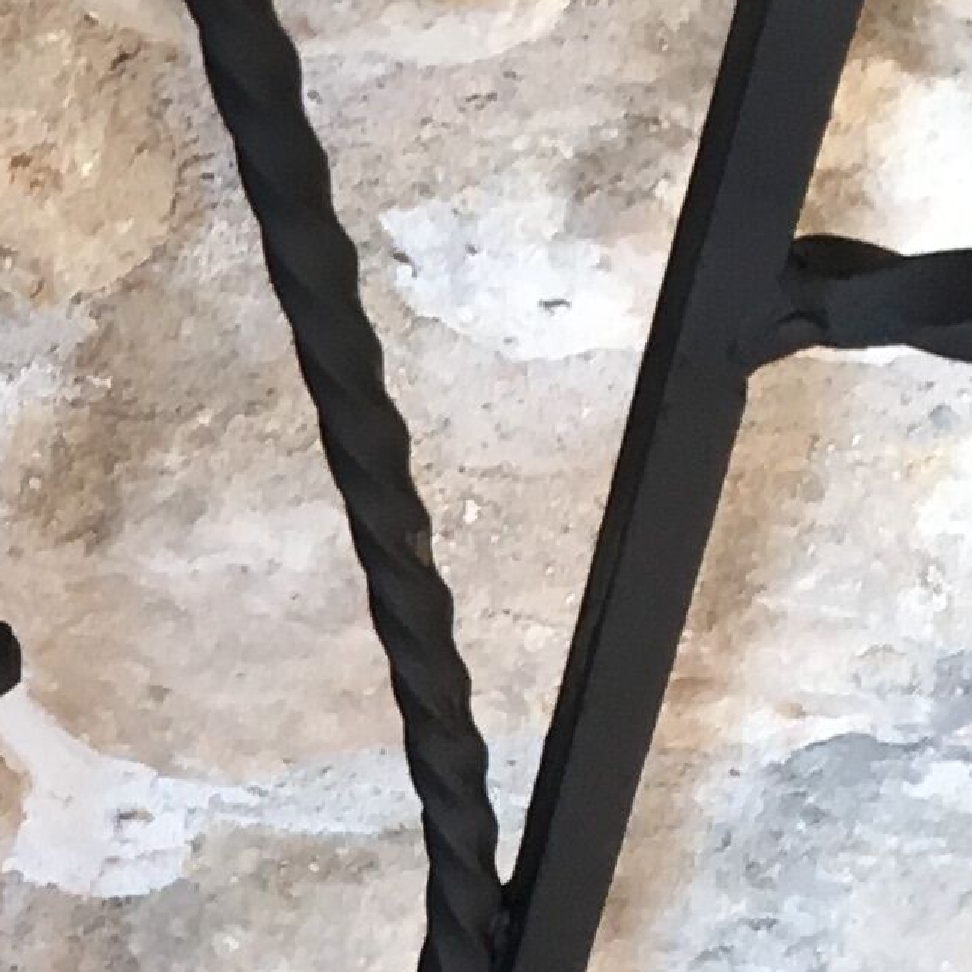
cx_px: -596
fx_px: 5083
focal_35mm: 160
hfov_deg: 10.5
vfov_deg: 10.9
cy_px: 906
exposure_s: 1/33
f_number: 2.2
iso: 64
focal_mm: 4.15
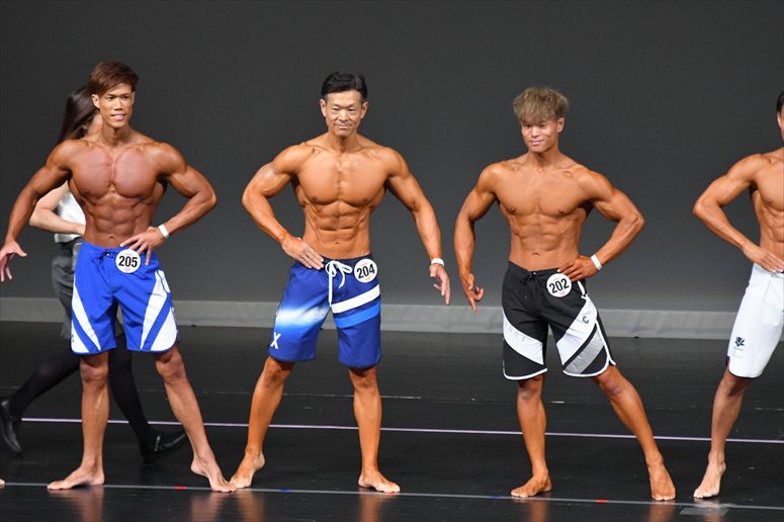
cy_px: 261
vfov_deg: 4.4
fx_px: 6857
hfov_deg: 6.5
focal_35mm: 315
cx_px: 392
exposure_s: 1/400
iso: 4000
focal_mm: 210
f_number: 5.6
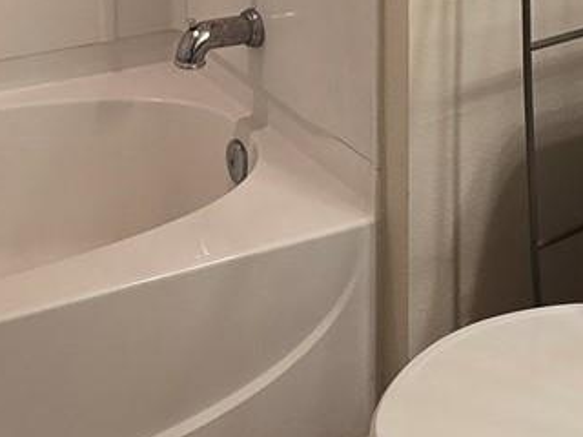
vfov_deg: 18.8
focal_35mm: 65
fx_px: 1095
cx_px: 137
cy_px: -286
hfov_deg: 29.3
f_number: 2.2
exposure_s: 1/60
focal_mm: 2.2
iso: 125
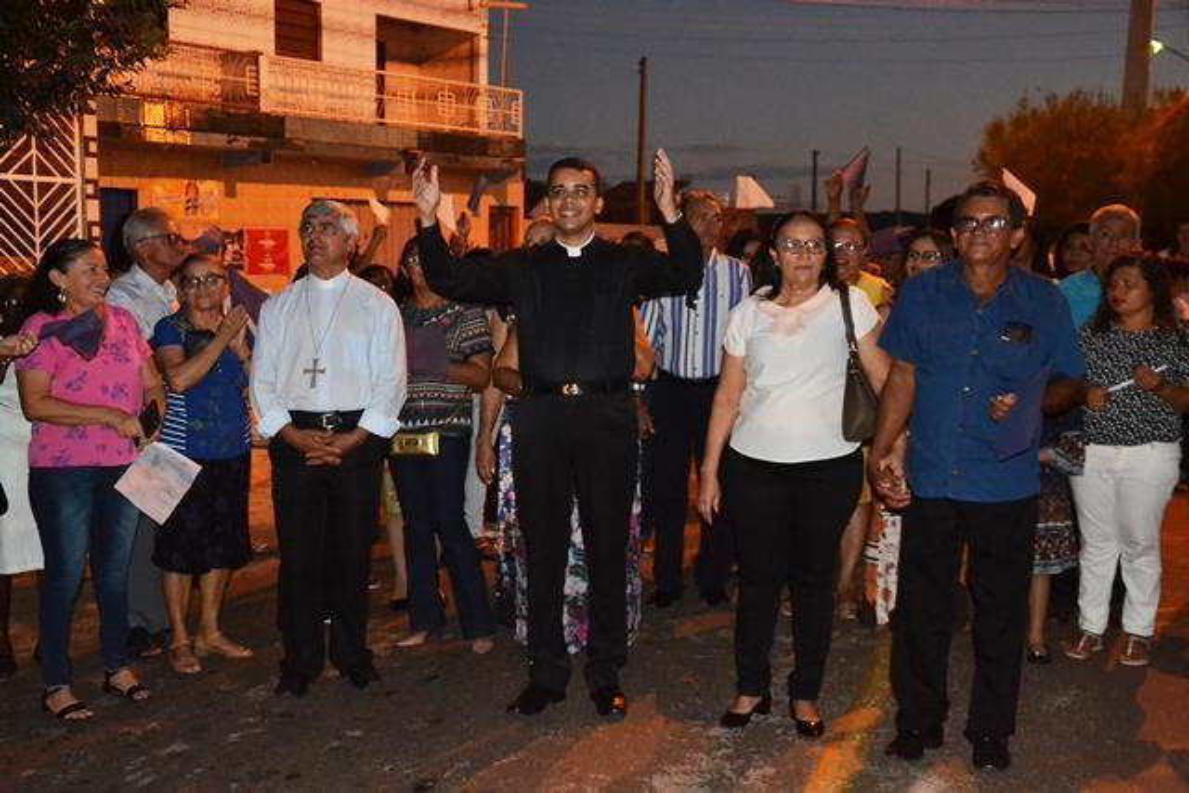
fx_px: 1090
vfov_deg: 40.0
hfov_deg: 57.2
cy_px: 396
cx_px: 594
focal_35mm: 33
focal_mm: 22
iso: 3200
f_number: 3.8
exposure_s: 1/60
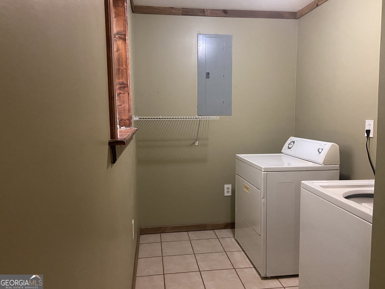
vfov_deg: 53.1
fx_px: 289
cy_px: 144
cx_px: 192
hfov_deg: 67.3
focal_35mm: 26
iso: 640
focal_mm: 4.25
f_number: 1.8
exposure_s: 1/30
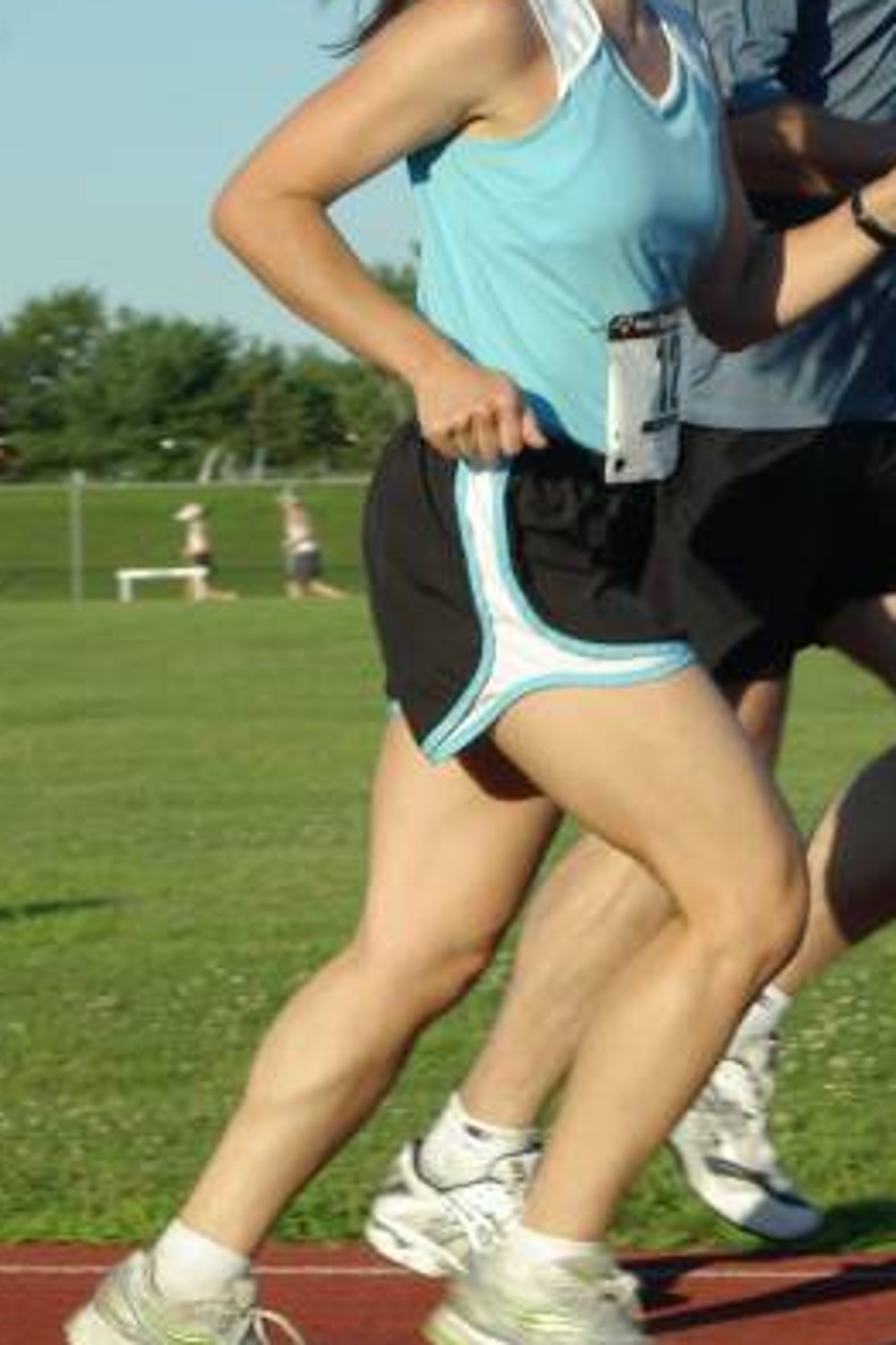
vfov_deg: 12.7
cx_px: 725
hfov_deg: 8.5
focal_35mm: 162
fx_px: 6048
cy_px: 503
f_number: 8
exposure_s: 1/350
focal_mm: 53
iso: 200
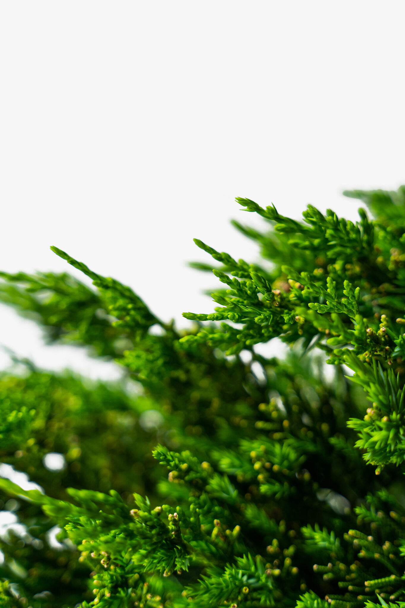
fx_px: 1266
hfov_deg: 18.2
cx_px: 202
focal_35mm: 75
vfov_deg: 27.0
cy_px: 304
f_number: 3.5
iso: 800
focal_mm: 75
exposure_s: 1/250
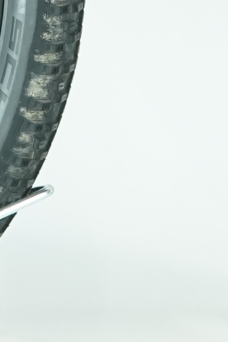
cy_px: -294
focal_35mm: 425
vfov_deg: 4.8
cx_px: 359
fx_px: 4037
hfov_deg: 3.2
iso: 1600
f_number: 5
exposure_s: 1/200
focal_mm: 58
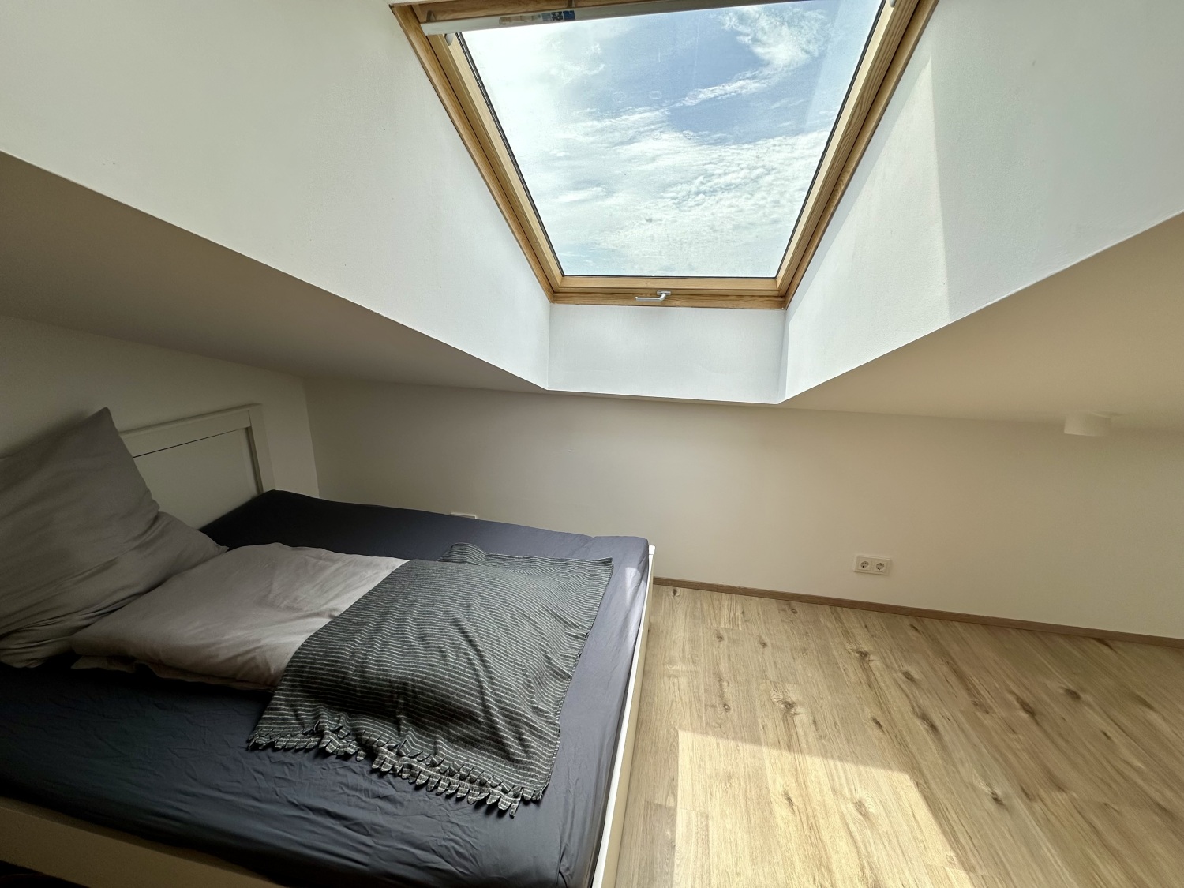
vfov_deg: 85.7
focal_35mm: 14
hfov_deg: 102.1
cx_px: 592
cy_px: 444
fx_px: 479
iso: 40
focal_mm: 2.22
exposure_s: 1/744
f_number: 2.2
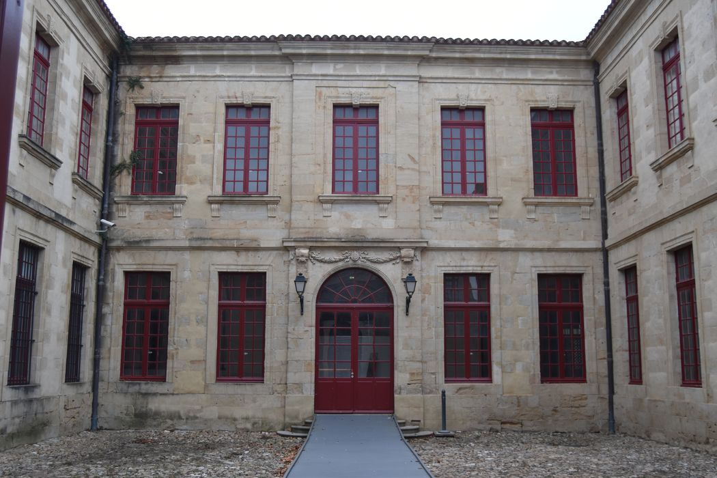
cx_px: 358
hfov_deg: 53.1
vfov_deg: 36.9
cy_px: 239
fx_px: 717
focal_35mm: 36
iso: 400
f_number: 4
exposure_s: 1/60
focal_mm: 24
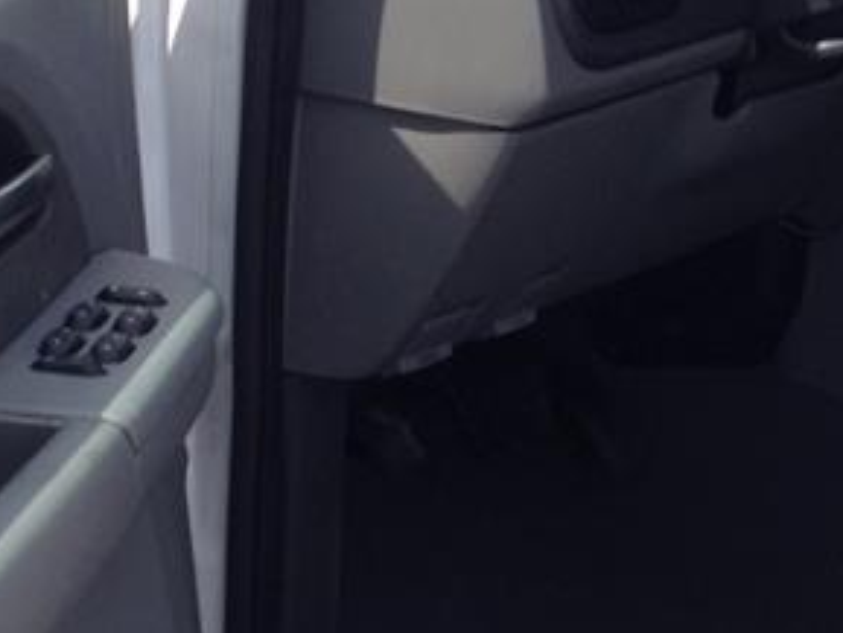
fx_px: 2850
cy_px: 411
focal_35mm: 117
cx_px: 592
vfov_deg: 12.7
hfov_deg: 16.8
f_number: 2.4
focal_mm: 4.13
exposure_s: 1/589
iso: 50
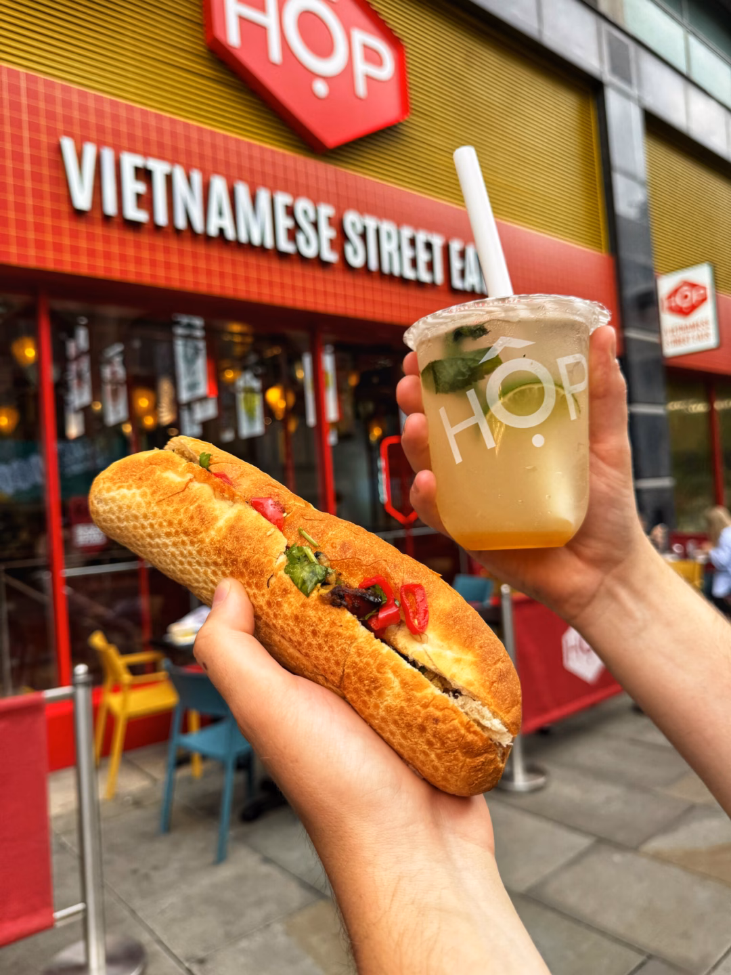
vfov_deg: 71.6
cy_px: 488
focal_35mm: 24
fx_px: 676
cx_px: 366
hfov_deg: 56.8
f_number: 1.78
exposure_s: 1/980
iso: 80
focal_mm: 6.76
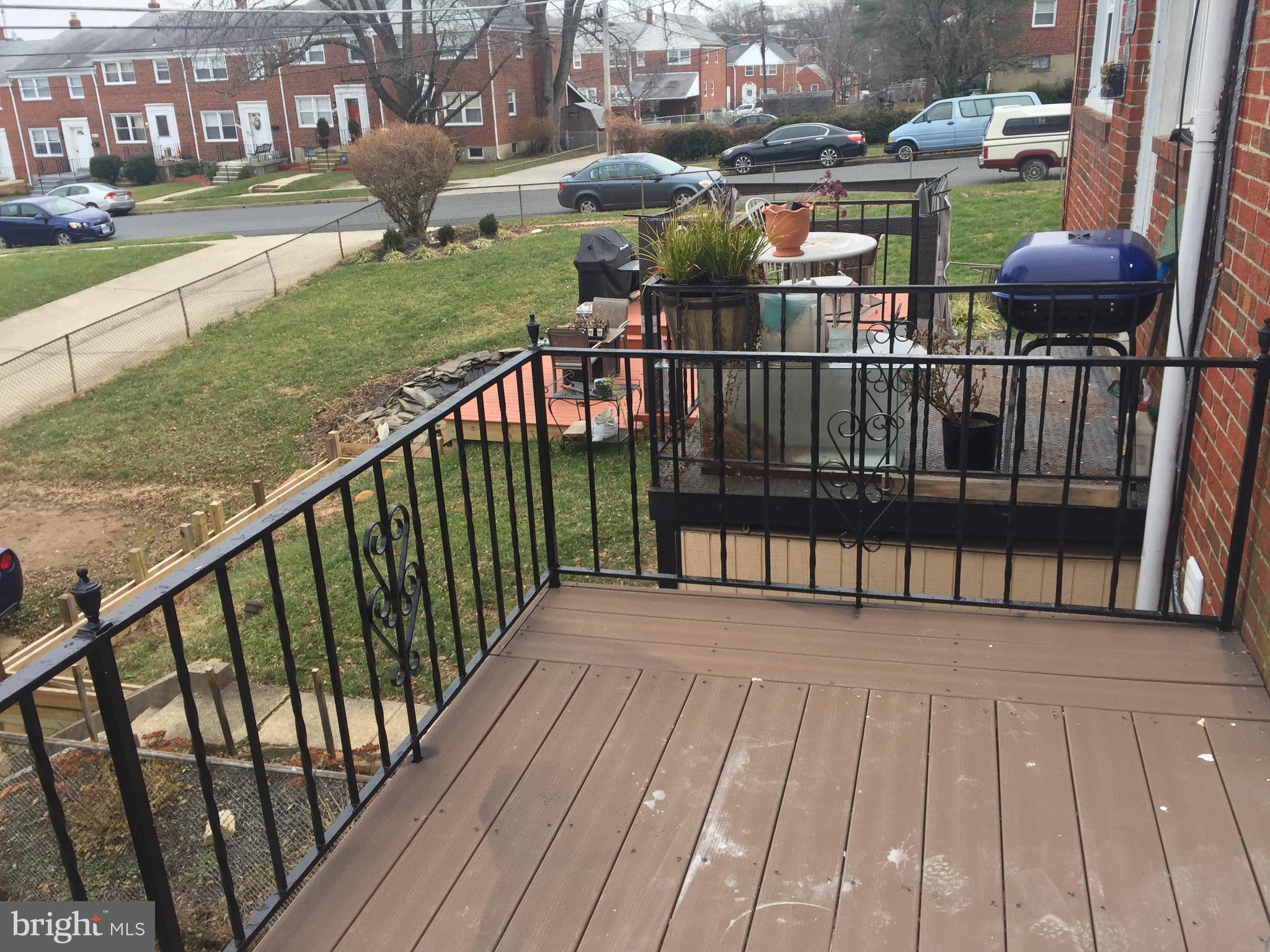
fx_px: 1064
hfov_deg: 61.7
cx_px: 635
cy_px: 476
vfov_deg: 48.2
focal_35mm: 29
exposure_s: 1/316
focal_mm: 4.15
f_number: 2.2
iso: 32
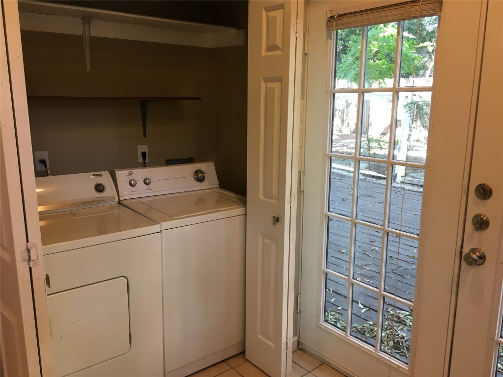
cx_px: 252
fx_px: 421
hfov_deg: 61.7
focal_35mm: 29
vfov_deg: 48.2
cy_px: 188
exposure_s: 1/30
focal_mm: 4.15
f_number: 2.2
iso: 64
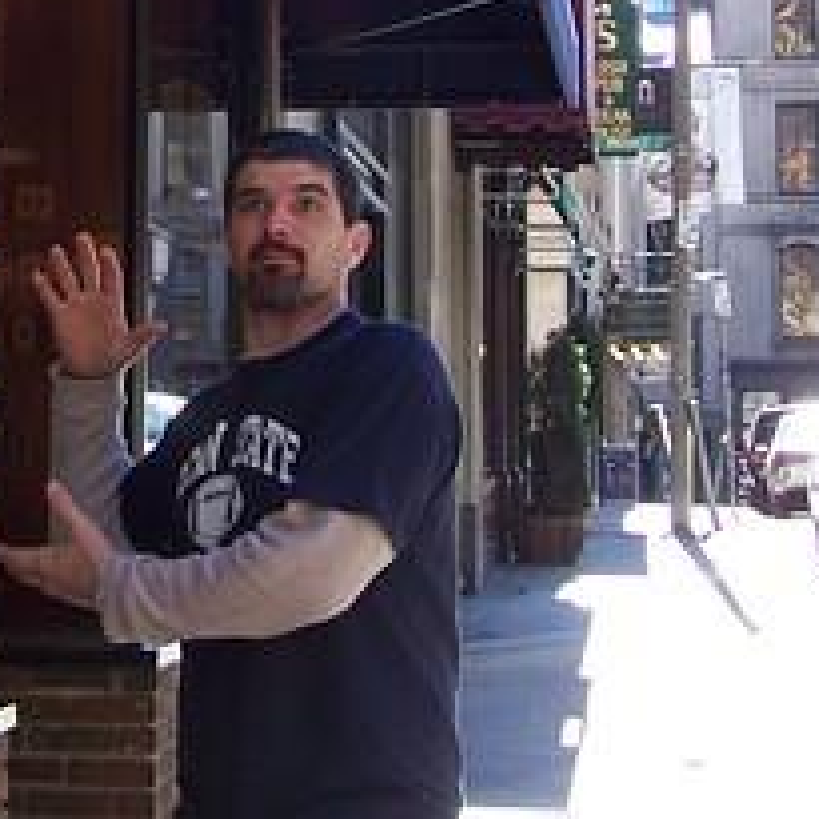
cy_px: -108
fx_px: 2811
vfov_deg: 16.1
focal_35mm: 105
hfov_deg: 16.4
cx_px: 138
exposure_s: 1/200
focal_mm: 6.3
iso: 80
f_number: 2.8
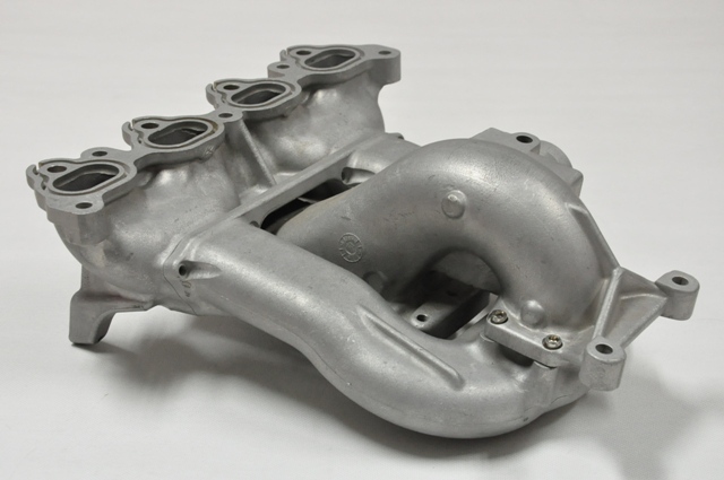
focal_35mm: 78
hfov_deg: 26.0
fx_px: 1567
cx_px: 362
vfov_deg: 17.4
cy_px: 240
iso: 3200
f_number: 8
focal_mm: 52
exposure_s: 1/30
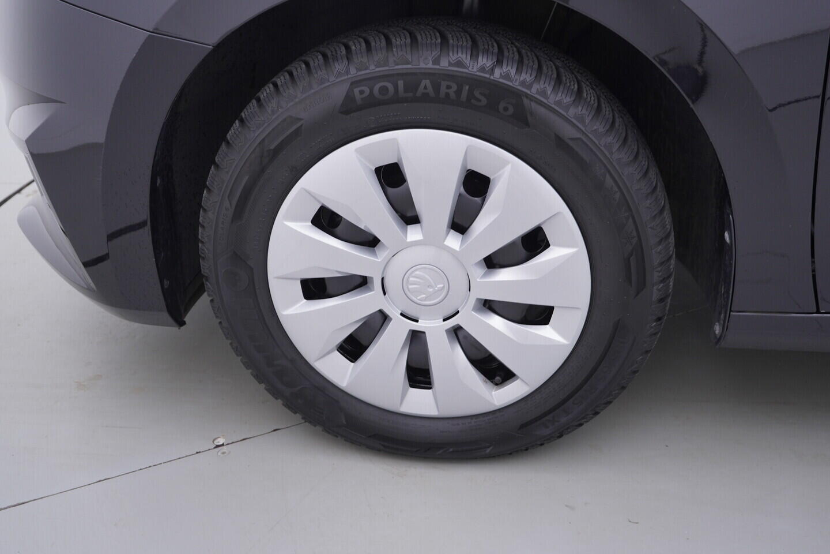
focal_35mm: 36
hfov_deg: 53.1
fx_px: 830
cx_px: 415
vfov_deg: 36.9
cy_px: 277
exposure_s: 1/60
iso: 125
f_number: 3.5
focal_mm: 24
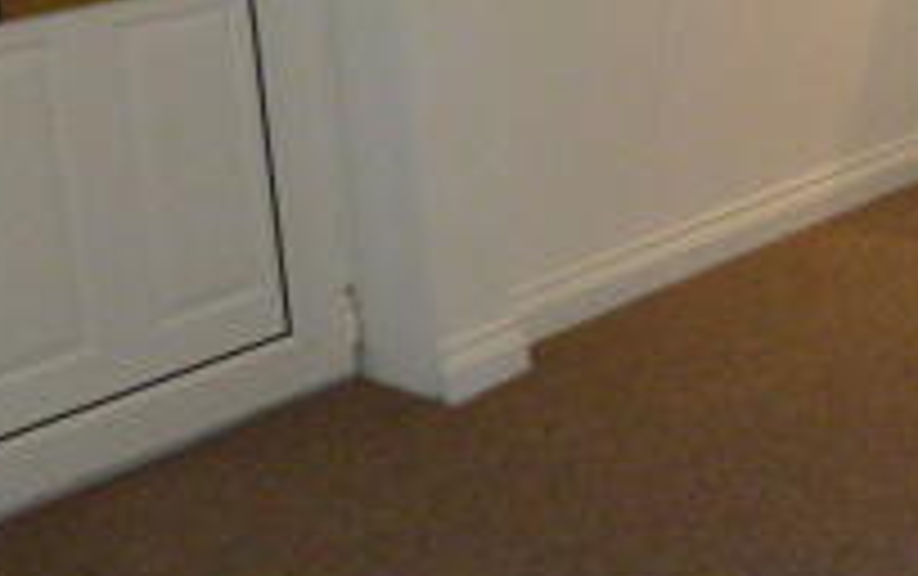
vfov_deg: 15.7
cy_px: 104
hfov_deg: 21.8
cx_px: 1264
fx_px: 2079
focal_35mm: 83
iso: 400
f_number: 3.3
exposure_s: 1/60
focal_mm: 4.1
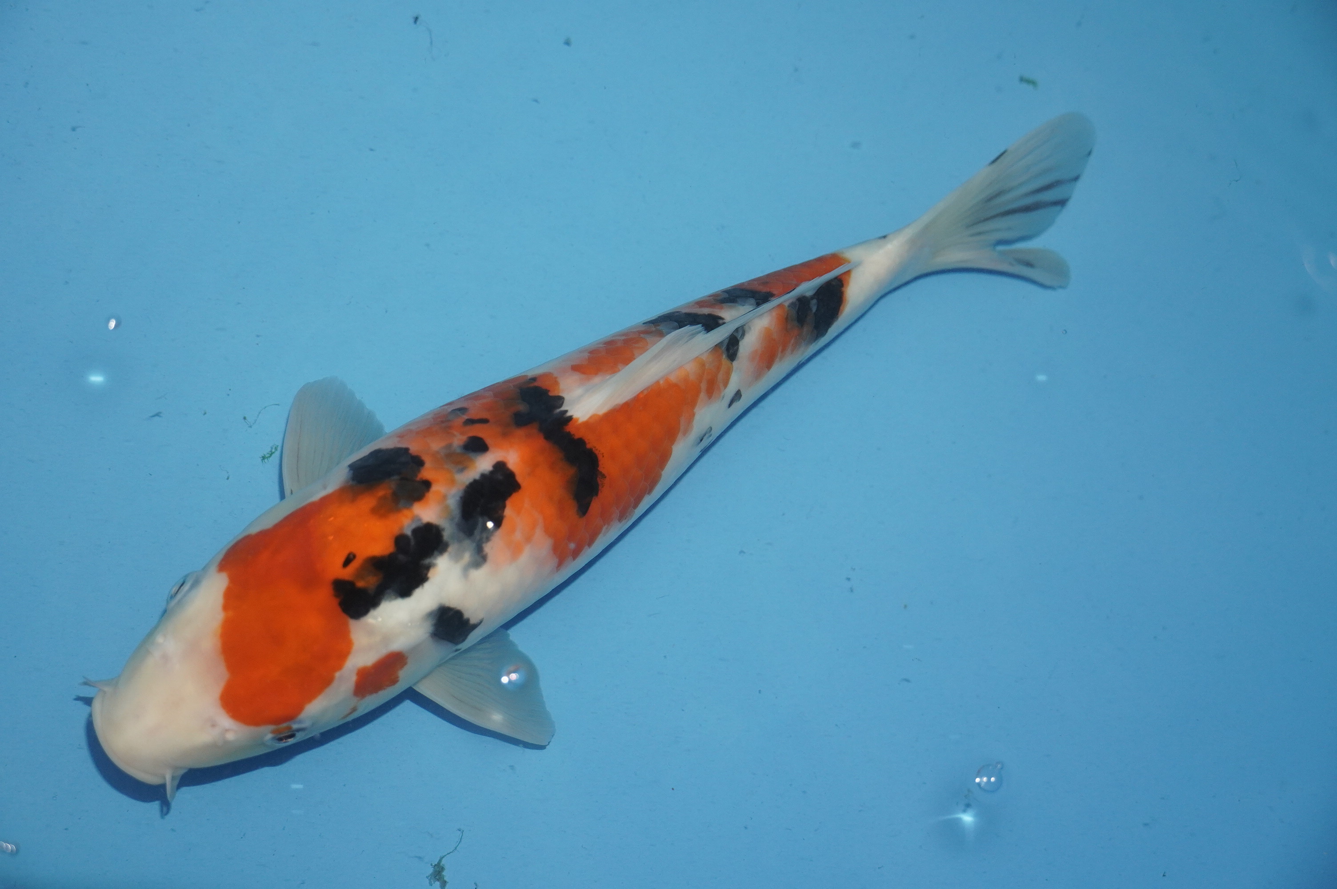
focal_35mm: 63
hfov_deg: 31.9
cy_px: 444
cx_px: 668
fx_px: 2338
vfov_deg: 21.5
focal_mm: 42
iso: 1000
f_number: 5
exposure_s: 1/160
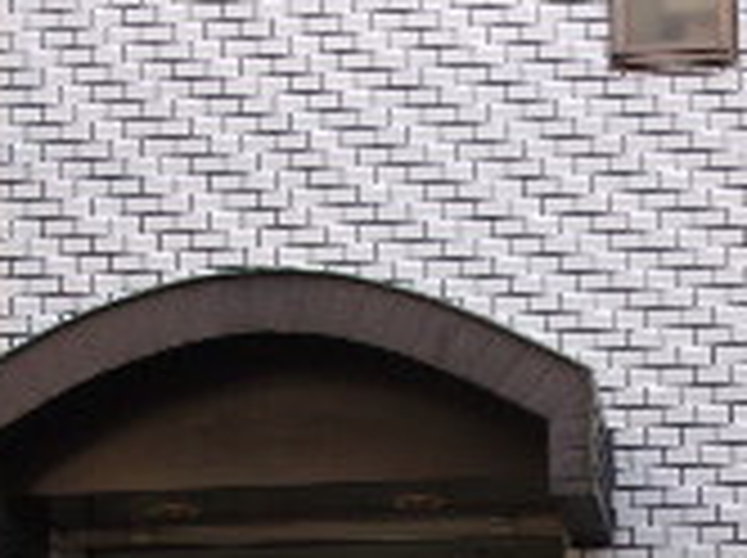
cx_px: 562
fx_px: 2327
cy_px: 706
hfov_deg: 18.1
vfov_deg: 13.2
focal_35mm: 108
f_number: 3.9
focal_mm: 5.1
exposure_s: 1/38
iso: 64
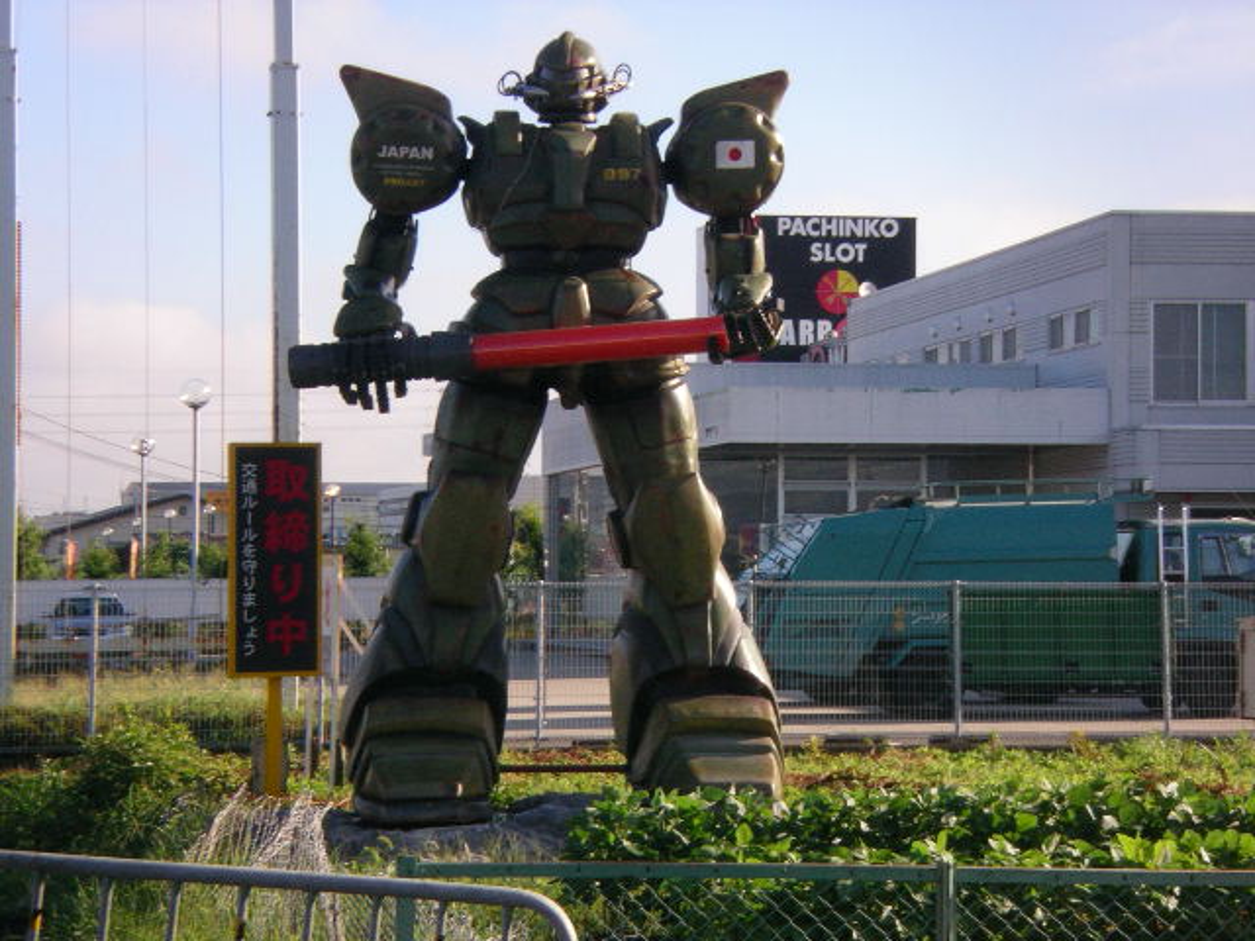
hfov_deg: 20.7
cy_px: 470
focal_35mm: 95
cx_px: 628
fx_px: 3444
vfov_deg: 15.6
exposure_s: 1/160
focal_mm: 14.7
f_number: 3.8
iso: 100
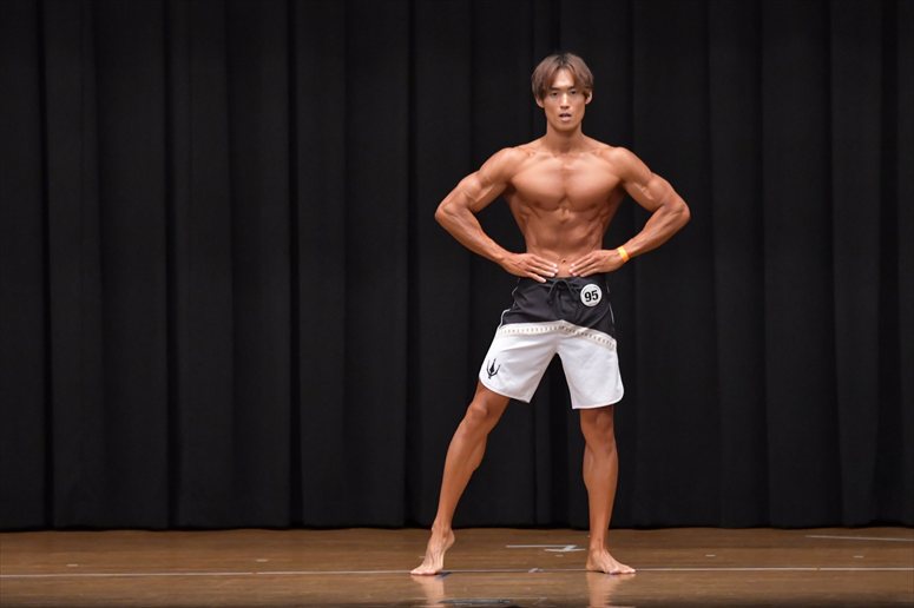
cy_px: 304
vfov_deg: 6.3
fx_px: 5507
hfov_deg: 9.5
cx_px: 457
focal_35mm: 217
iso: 6400
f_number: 5.6
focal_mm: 145
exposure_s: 1/400
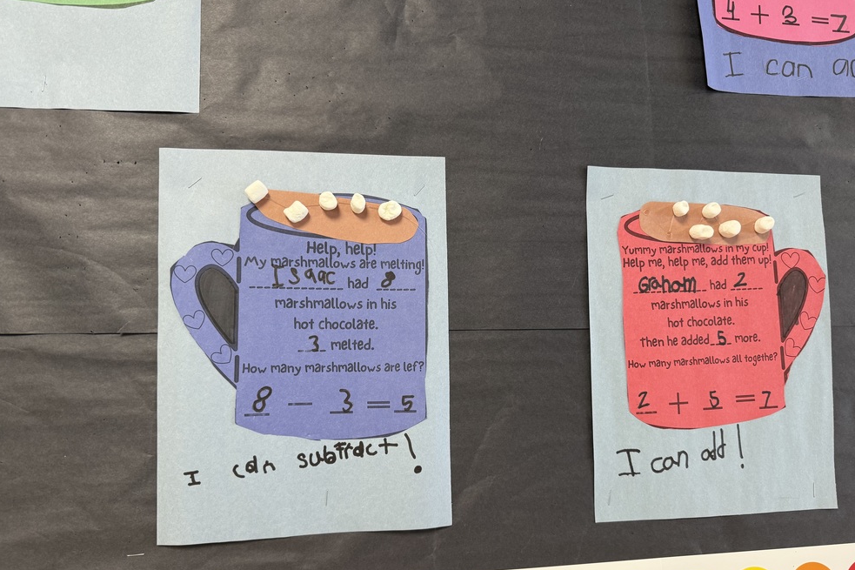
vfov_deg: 49.5
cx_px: 438
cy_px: 313
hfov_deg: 69.4
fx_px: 617
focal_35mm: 26
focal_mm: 6.76
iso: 160
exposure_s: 1/60
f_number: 1.78
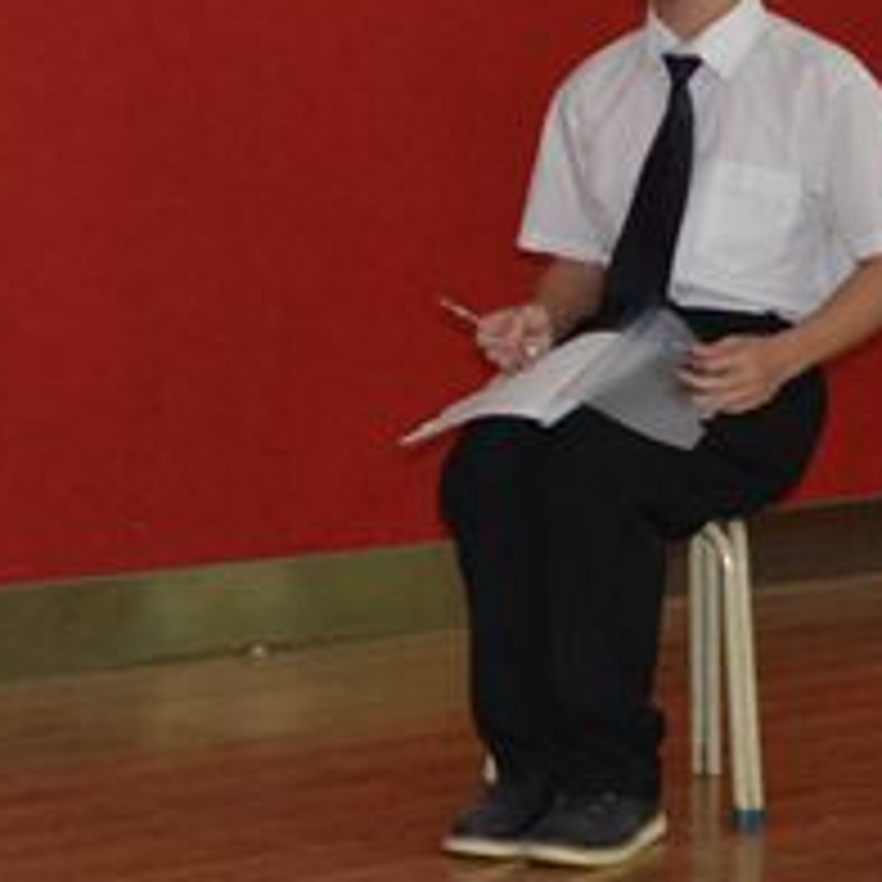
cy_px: 43
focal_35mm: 133
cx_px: -207
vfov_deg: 13.0
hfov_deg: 12.8
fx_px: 3834
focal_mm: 20
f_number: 3.8
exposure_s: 1/80
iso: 1600
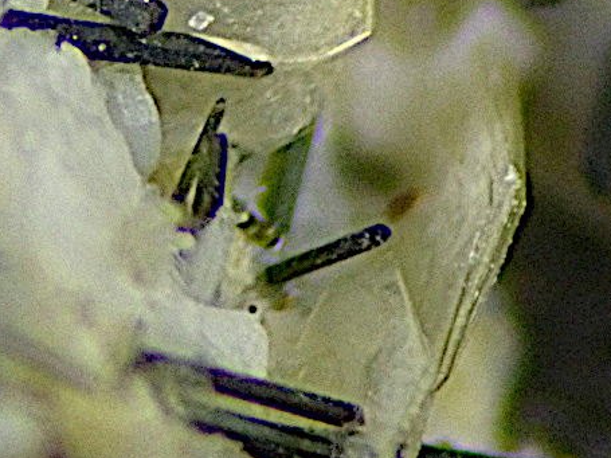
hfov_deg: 9.0
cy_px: -32
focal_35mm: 220
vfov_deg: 6.7
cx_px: 196
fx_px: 3882
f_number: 5.7
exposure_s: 1/100
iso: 400
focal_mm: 18
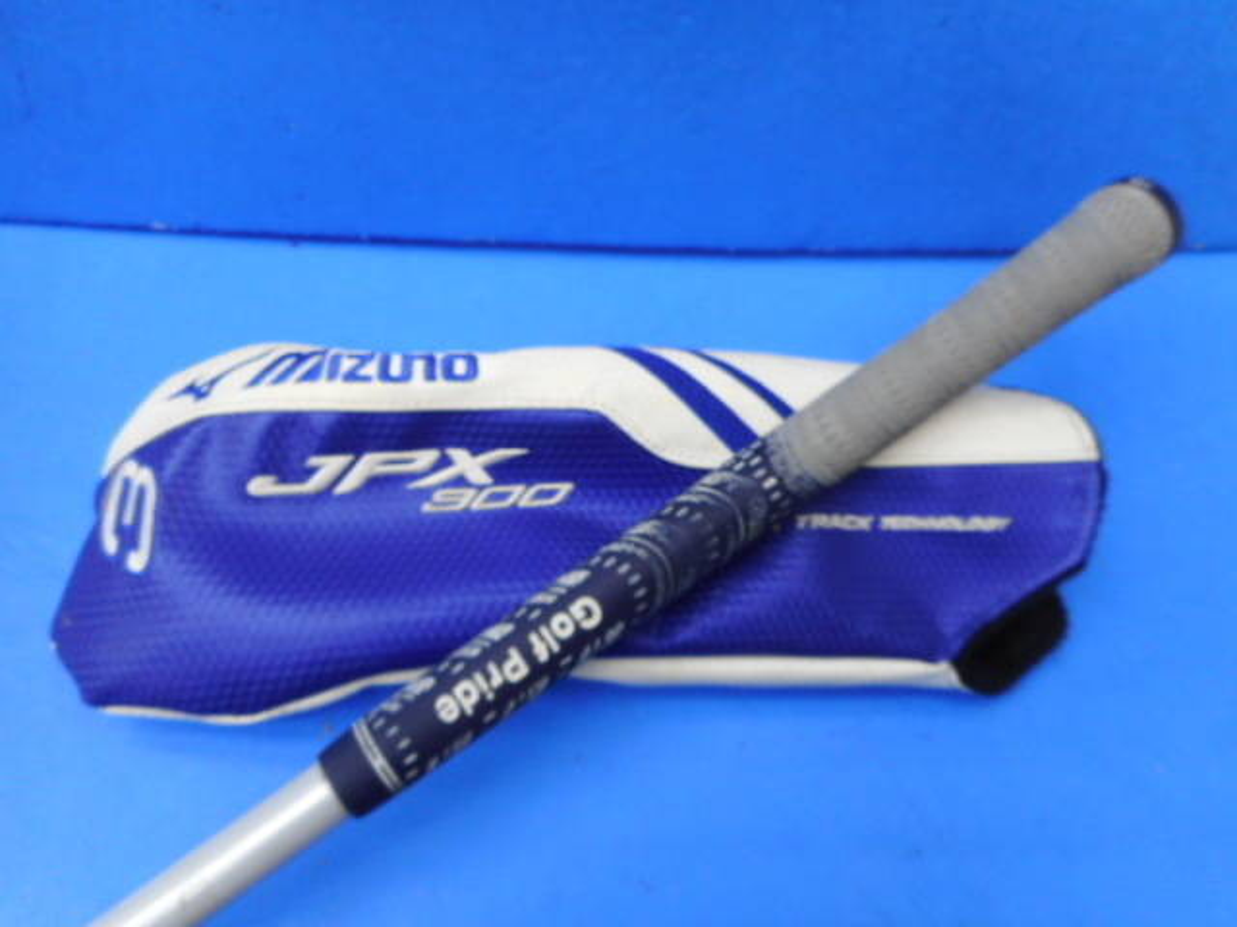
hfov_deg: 69.4
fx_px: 893
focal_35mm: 25
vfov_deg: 54.9
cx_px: 618
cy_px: 464
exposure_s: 1/30
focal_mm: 4.5
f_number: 3.7
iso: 100
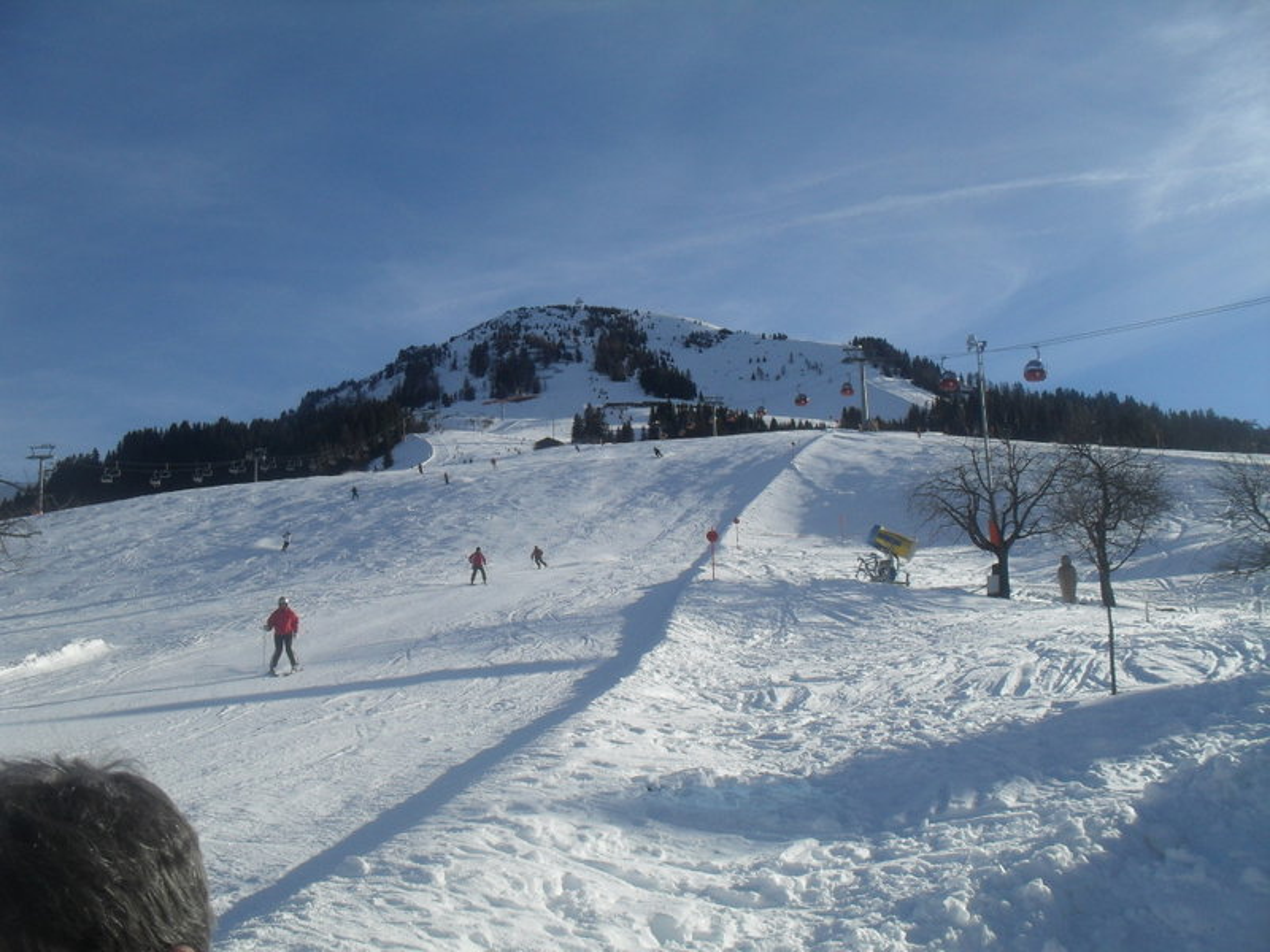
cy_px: 476
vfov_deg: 40.7
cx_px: 635
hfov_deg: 52.6
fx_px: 1284
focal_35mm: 35
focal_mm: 6.3
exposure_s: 1/350
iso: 100
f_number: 8.4
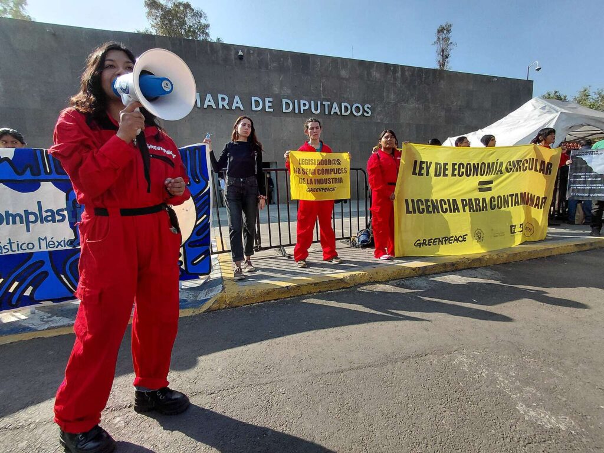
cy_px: 226
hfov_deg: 94.5
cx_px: 302
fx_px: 279
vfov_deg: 78.1
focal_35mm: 16
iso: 40
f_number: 2.2
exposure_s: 1/1101
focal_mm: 1.64
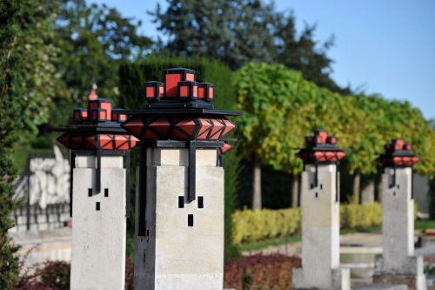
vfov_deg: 10.2
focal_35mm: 135
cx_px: 218
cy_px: 145
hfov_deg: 15.2
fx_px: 1631
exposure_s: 1/640
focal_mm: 135
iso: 250
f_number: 7.1
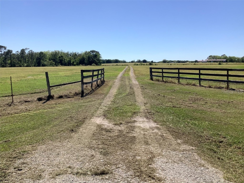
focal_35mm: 31
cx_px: 122
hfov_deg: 58.4
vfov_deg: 45.4
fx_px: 219
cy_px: 92
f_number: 2.4
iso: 25
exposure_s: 1/2551
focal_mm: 3.3
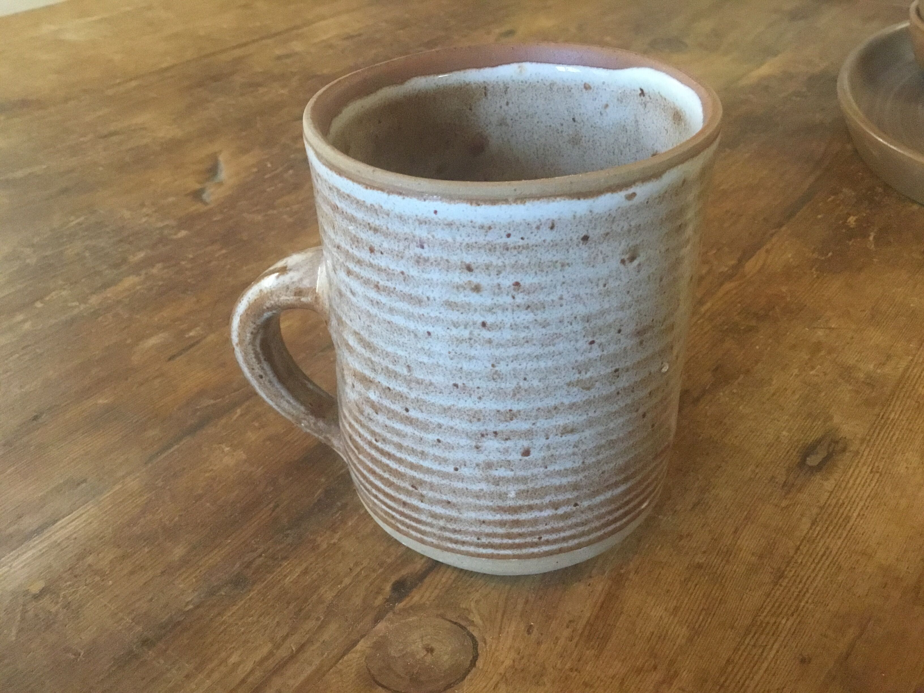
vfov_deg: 45.4
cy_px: 346
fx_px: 827
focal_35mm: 31
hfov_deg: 58.4
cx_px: 462
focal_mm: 3.3
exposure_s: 1/17
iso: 250
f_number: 2.4
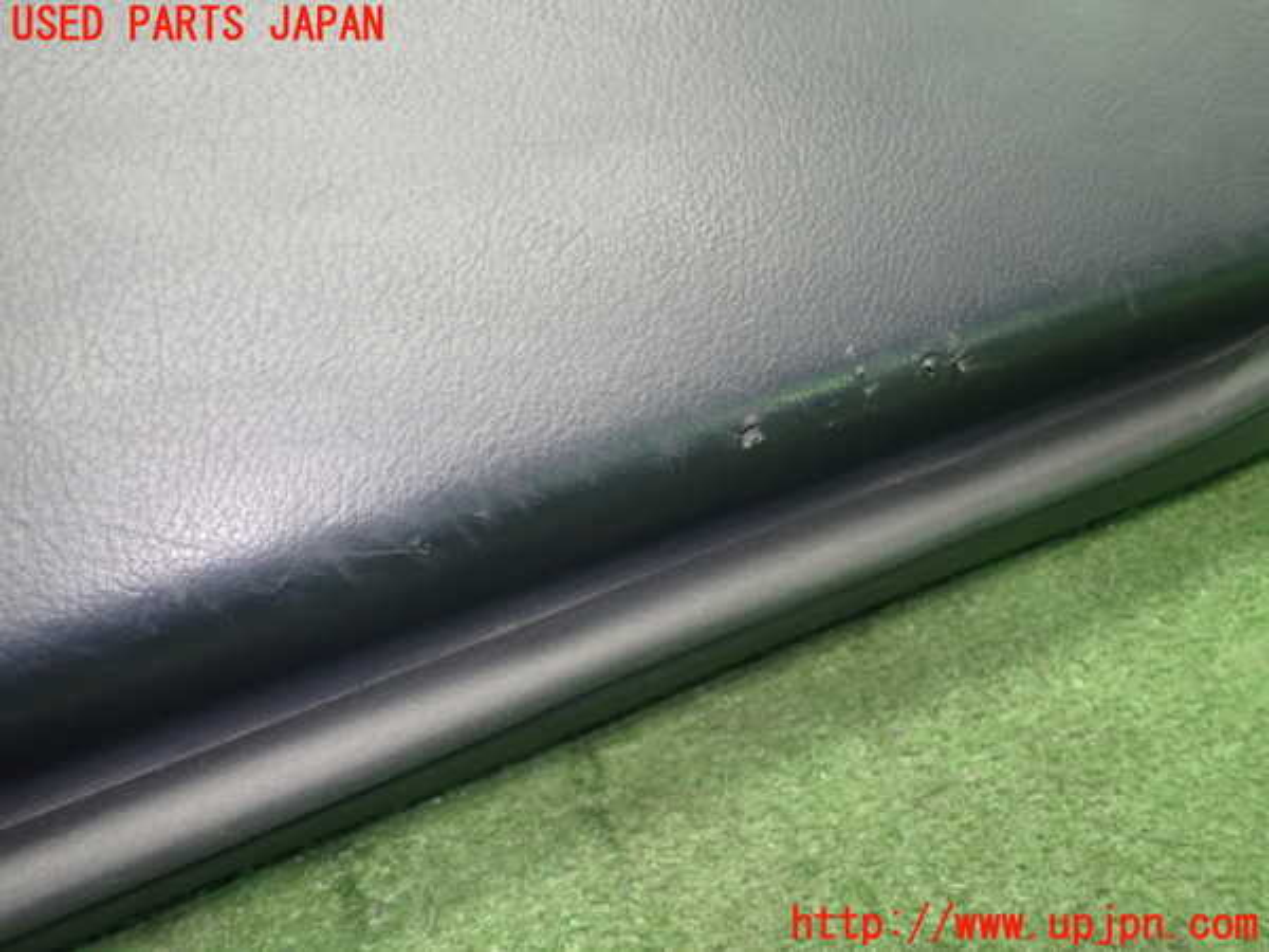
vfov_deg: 46.8
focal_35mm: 30
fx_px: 1100
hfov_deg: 60.0
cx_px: 634
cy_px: 476
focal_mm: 5.4
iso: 320
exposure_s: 1/30
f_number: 2.3
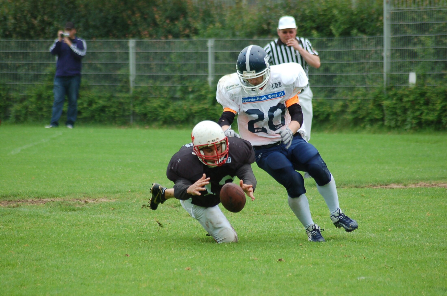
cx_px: 224
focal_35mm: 292
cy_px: 148
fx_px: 3625
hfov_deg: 7.1
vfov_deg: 4.7
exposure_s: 1/640
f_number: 5
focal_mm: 195
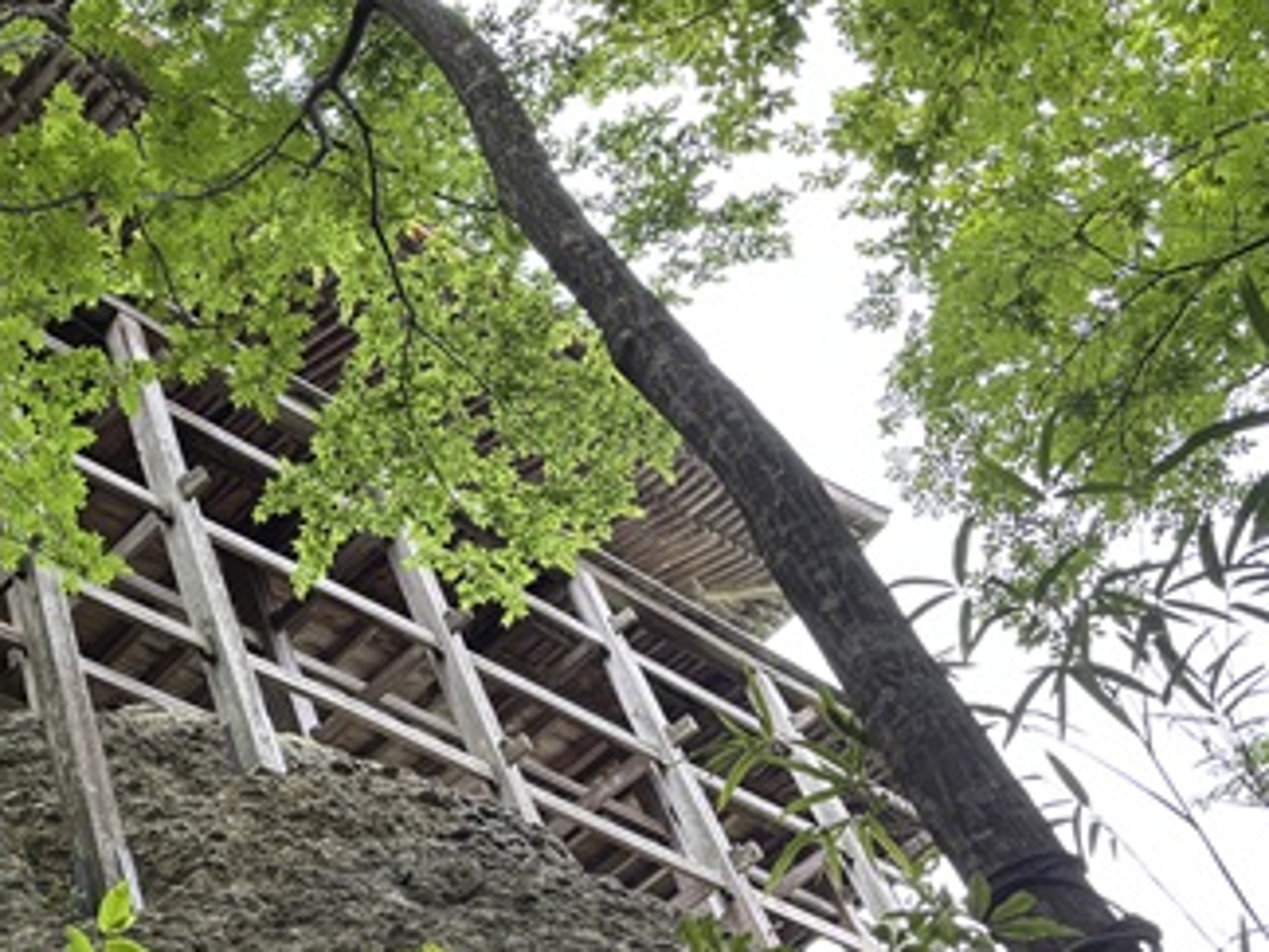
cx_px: 123
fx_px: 2016
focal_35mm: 55
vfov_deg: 26.6
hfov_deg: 33.1
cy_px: 501
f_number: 1.6
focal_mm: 5.96
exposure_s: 1/121
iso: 64
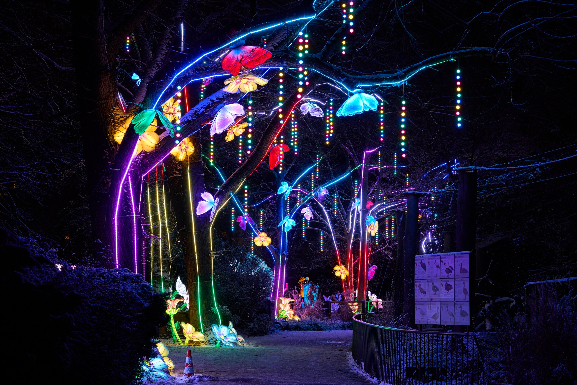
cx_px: 288
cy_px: 192
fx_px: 1122
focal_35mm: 70
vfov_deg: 19.5
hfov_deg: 28.8
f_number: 8
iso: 100
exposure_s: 1/5
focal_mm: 70
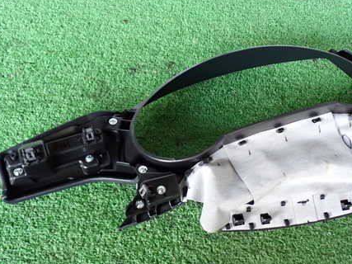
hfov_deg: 41.9
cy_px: 150
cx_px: 212
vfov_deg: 32.1
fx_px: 457
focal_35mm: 45
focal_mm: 5.79
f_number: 2.4
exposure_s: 1/30
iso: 400
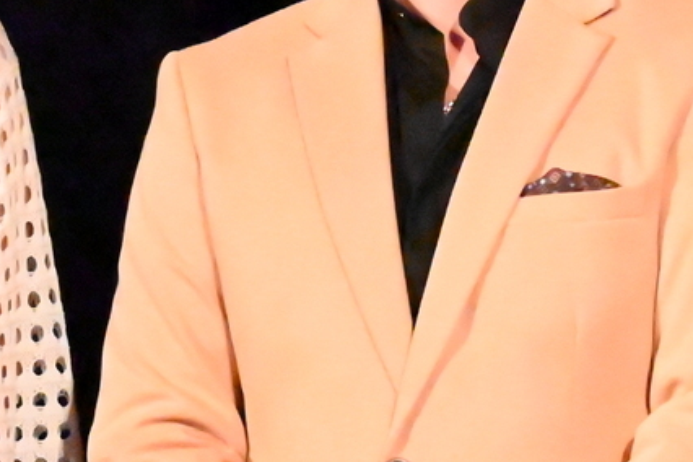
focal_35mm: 286
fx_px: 5505
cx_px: 254
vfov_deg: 4.8
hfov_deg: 7.2
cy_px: 368
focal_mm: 54
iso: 51200
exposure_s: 1/500
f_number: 7.1
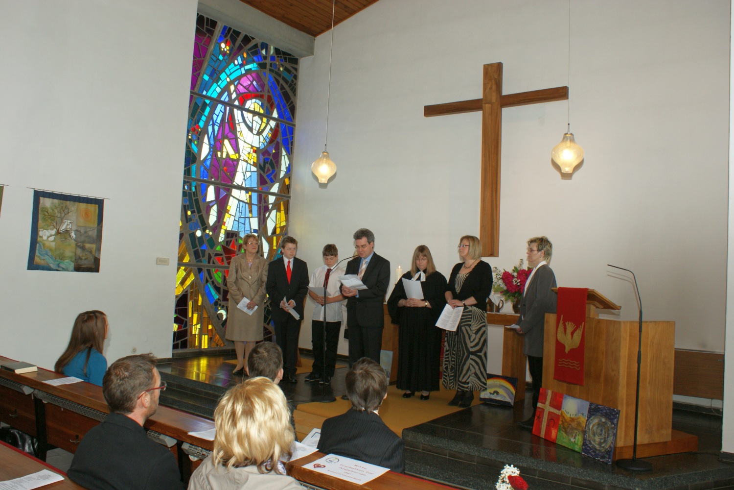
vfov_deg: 43.6
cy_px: 245
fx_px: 612
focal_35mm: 30
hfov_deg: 61.9
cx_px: 367
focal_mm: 20
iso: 400
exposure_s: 1/60
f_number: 5.6
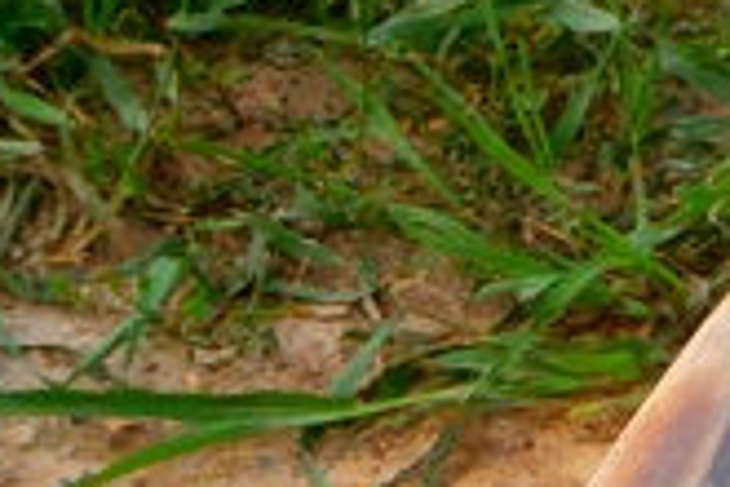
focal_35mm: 443
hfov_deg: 4.6
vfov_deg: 3.1
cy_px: -62
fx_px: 8982
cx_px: 1314
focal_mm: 19.54
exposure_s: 1/160
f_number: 5.4
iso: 100
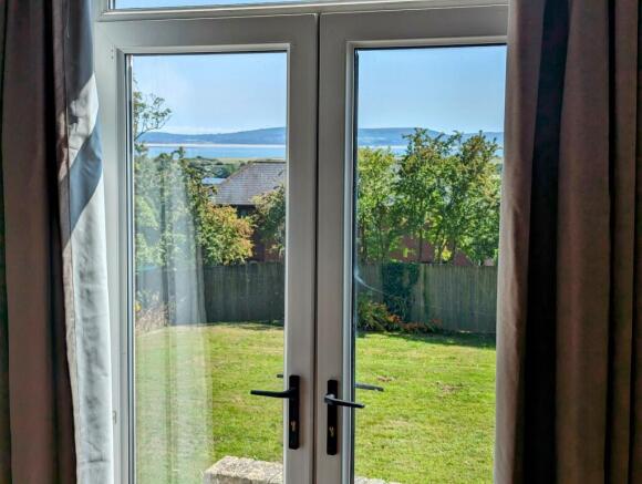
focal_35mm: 48
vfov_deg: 30.4
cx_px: 321
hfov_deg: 39.6
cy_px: 242
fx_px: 892
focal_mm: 6.81
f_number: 1.85
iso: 47
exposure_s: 1/2618
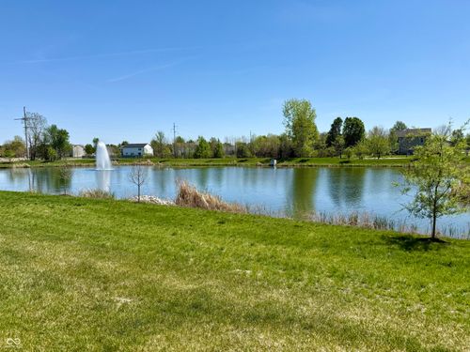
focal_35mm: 24
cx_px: 235
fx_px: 326
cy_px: 176
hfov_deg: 71.6
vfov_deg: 56.8
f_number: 1.78
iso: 80
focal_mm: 6.76
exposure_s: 1/6173
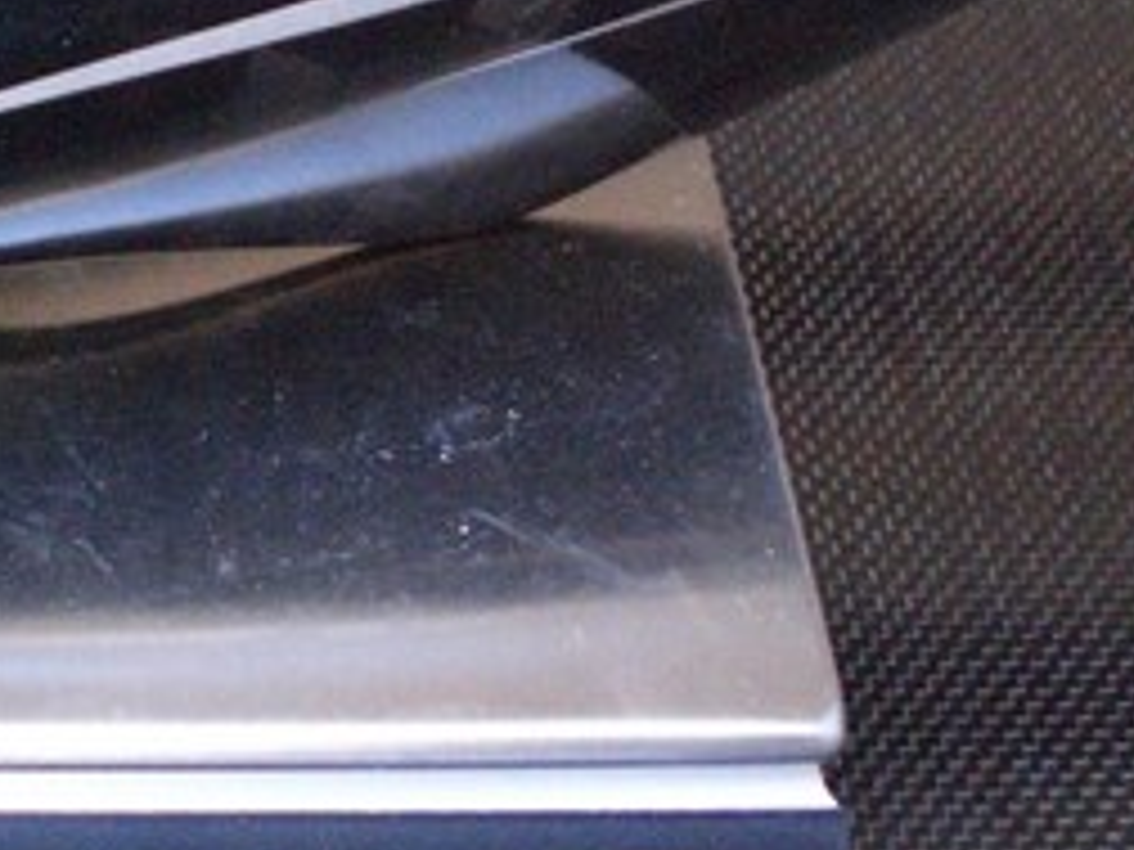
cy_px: 398
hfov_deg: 22.6
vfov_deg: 17.8
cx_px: -14
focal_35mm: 83
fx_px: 2719
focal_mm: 6.3
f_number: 3.1
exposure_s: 1/40
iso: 800
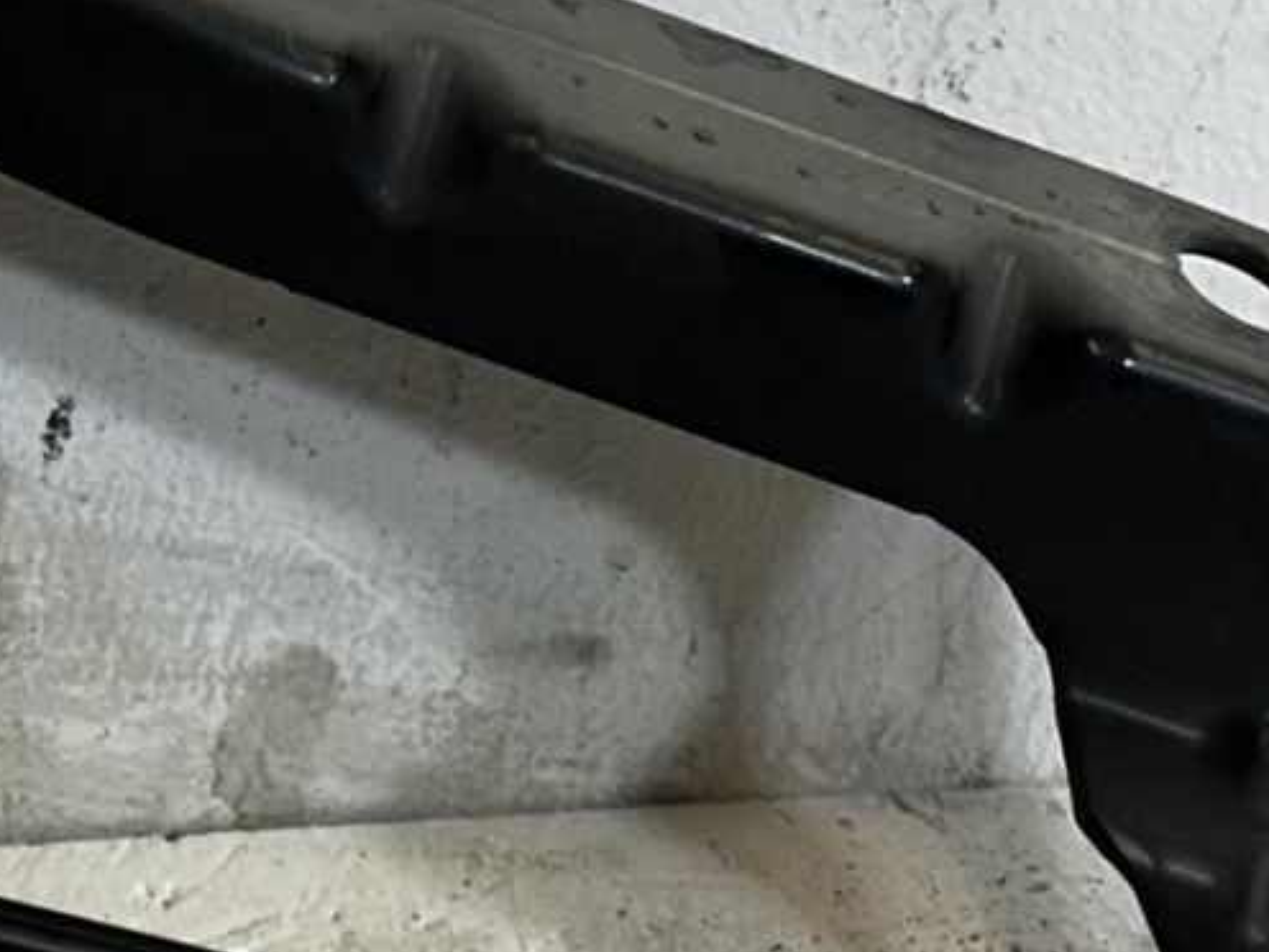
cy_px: 154
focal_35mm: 198
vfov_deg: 7.5
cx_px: -837
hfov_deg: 9.6
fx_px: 7259
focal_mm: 6.86
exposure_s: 1/100
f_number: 1.78
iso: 50
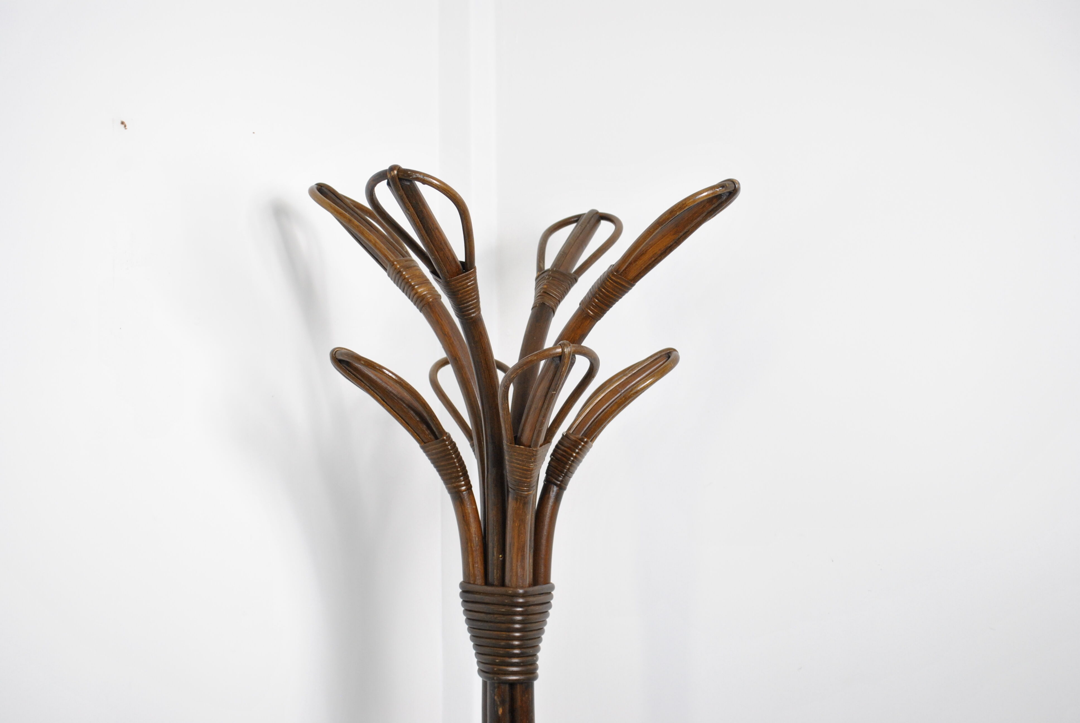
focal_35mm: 66
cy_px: 362
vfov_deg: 20.7
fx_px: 1982
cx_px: 540
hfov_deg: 30.5
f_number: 6.3
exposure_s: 1/30
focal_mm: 44
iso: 450
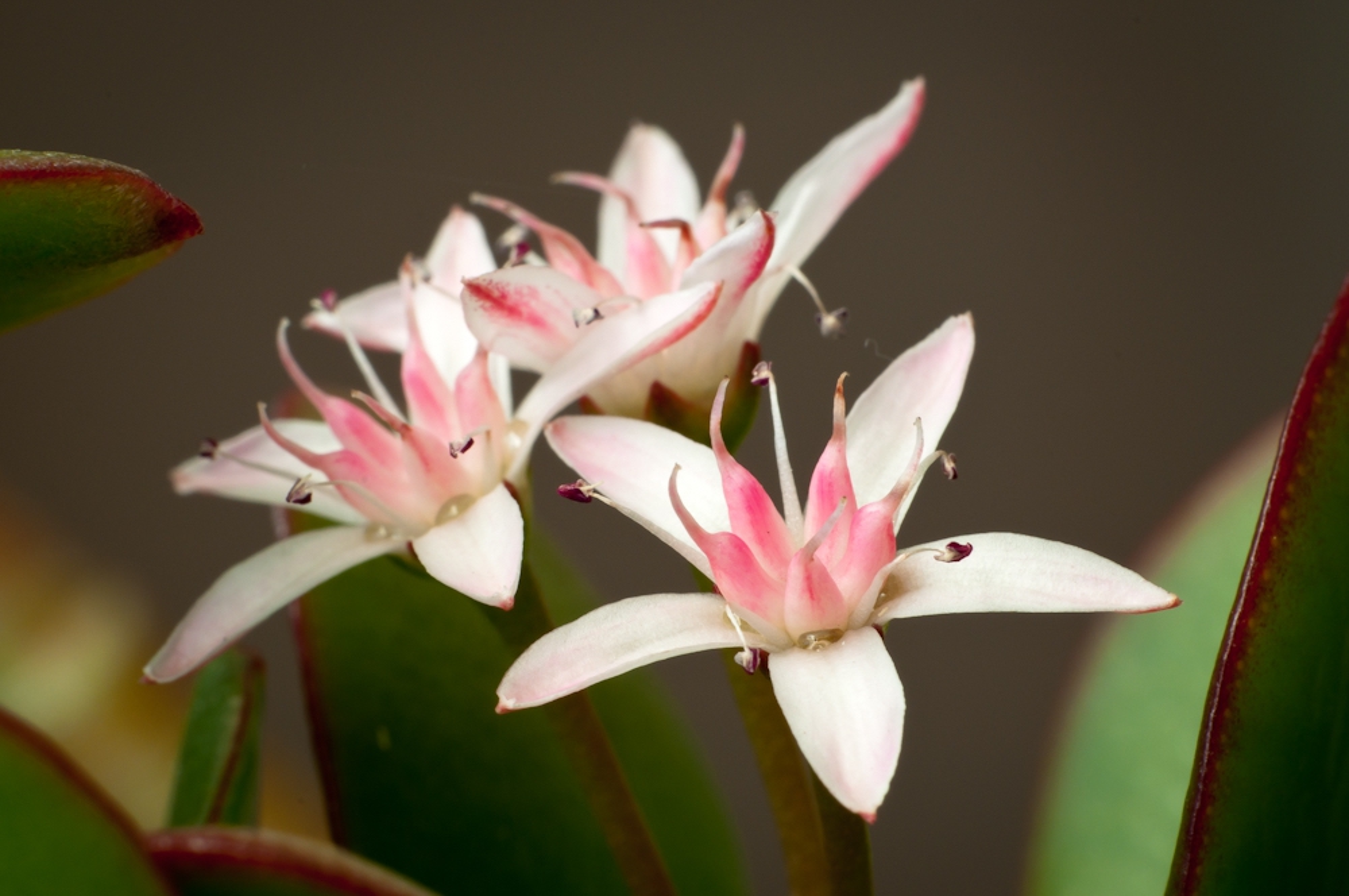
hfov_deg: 16.7
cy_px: 448
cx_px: 674
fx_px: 4603
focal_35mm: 123
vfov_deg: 11.1
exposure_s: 1/1.25
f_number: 32
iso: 200
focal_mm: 82
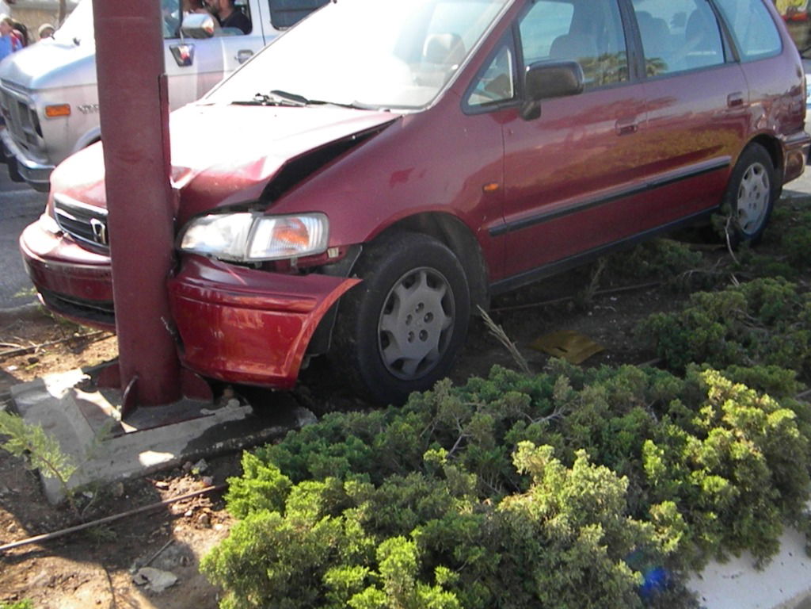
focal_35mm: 36
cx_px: 406
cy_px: 304
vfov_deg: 39.7
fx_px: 843
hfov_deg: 51.4
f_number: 7.4
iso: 720
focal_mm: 6.4
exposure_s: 1/470
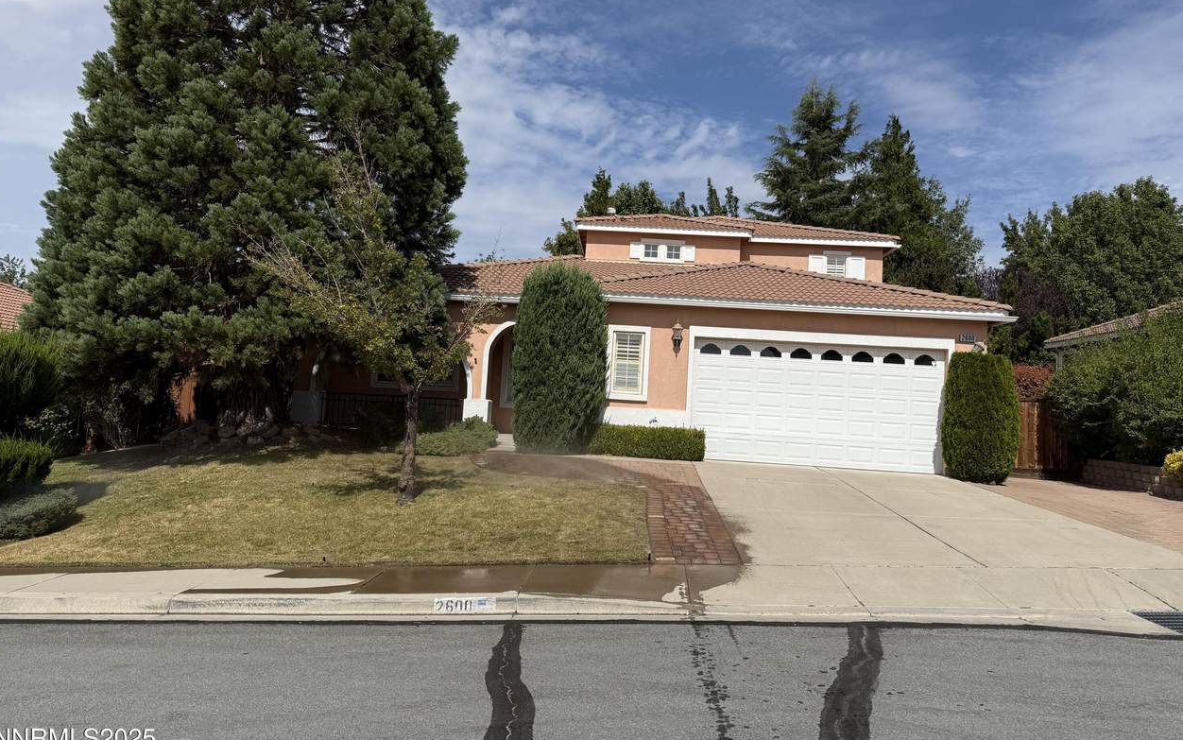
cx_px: 595
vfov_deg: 47.5
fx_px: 838
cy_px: 326
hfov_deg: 70.4
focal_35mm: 26
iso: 80
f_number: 1.78
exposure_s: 1/9091
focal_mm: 6.76
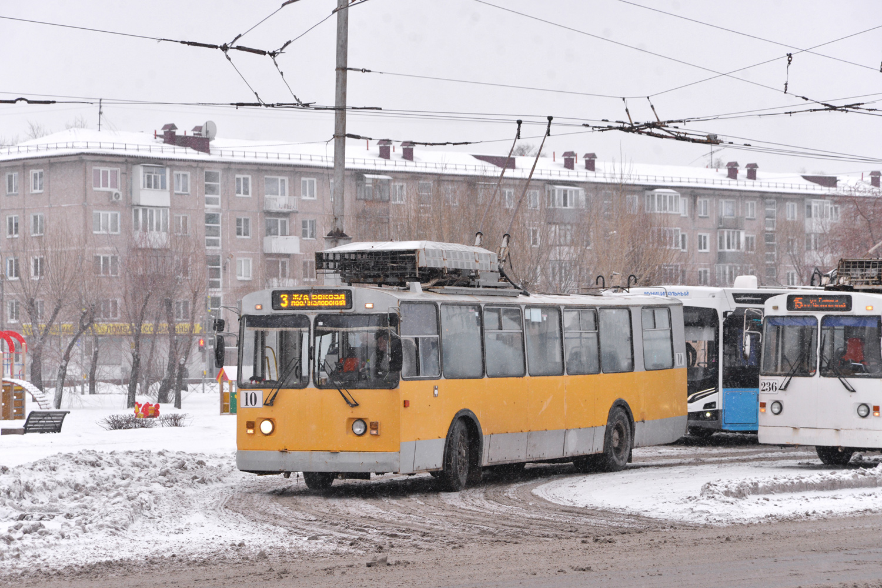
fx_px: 2572
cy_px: 294
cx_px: 441
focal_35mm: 105
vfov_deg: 13.0
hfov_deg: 19.5
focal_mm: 105
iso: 800
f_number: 7.1
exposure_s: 1/320
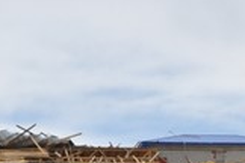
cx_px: 269
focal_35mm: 220
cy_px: 234
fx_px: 1498
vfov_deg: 6.2
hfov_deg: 9.3
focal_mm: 35
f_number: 16
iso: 1000
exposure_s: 1/1000
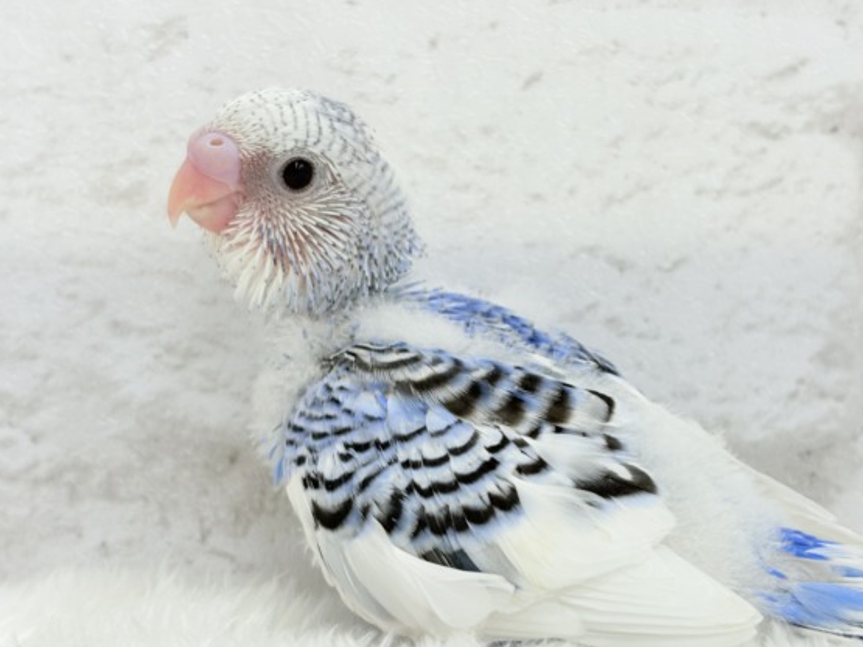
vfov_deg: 24.4
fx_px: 1496
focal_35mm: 60
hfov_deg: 32.2
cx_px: 476
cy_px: 337
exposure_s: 1/100
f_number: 1.6
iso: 80
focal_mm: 5.96
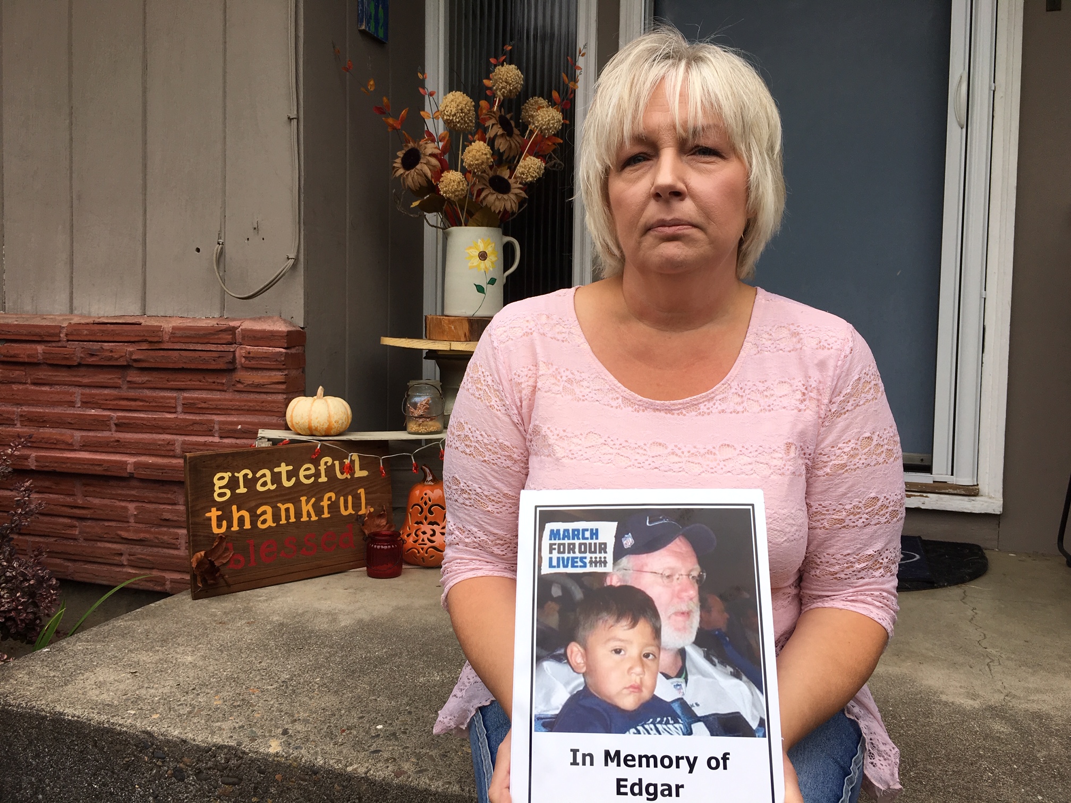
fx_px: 897
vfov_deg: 48.2
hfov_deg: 61.7
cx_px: 536
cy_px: 402
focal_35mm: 29
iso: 25
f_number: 2.2
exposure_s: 1/311
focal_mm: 4.15
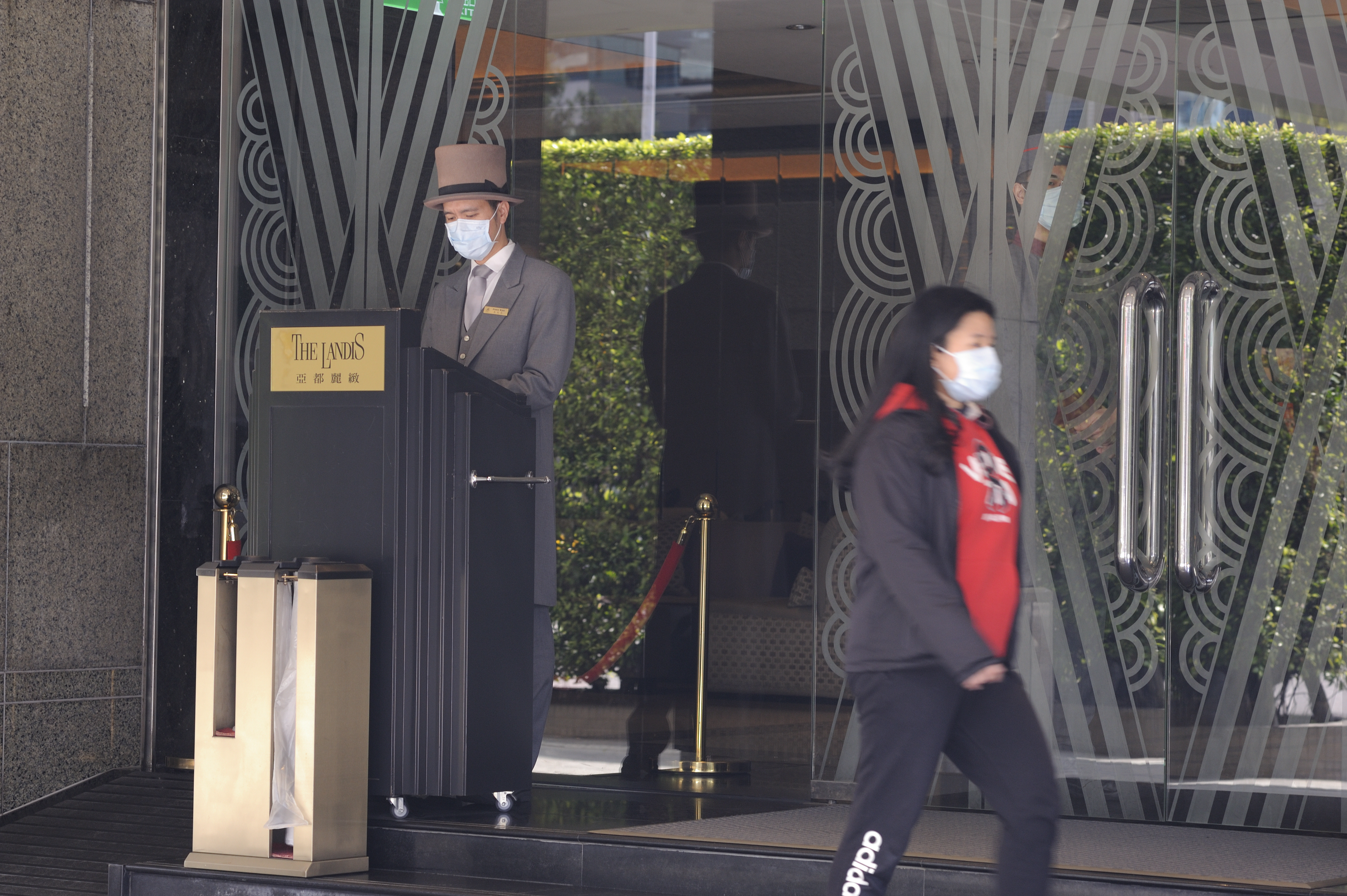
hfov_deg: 19.5
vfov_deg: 13.0
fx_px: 3926
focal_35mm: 105
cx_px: 674
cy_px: 448
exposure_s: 1/100
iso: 800
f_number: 5.6
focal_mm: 105
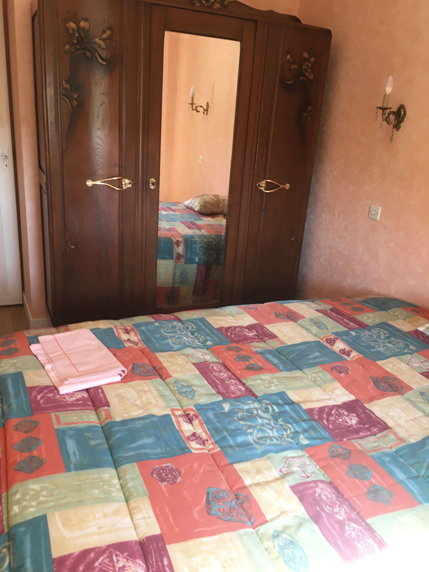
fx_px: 479
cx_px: 214
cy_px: 286
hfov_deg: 48.2
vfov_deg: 61.7
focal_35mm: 29
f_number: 2.2
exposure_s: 1/33
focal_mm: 4.15
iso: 80
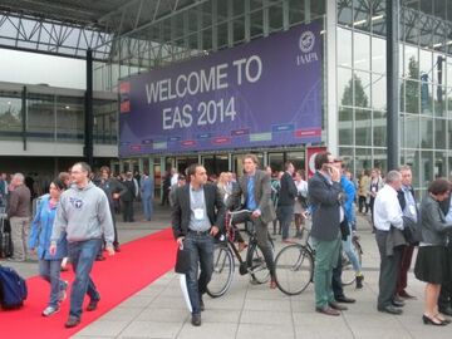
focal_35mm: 38
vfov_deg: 37.7
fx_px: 496
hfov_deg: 49.0
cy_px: 170
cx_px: 226
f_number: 3.9
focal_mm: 6.67
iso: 250
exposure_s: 1/125
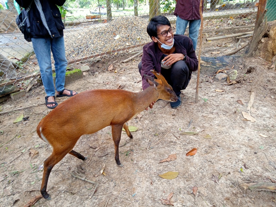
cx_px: 138
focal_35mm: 26
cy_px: 104
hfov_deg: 67.3
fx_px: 207
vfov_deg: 53.1
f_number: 2.2
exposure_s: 1/50
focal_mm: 3.46
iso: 156
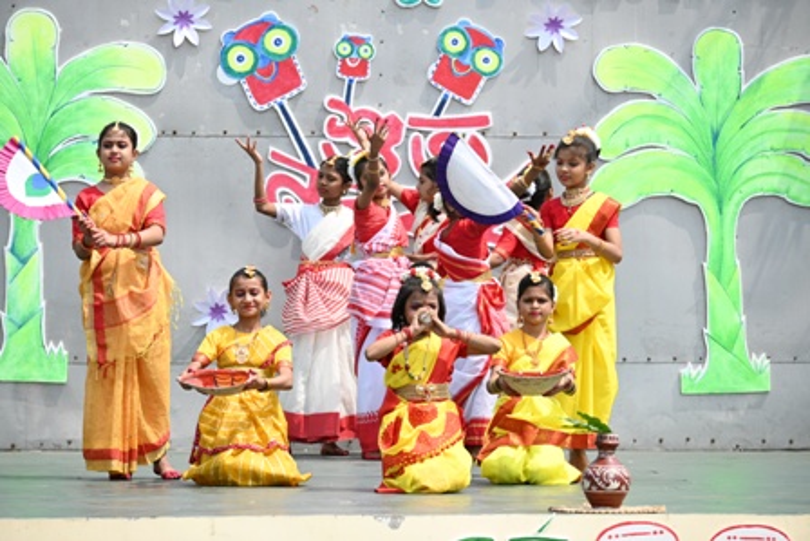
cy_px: 270
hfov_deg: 11.4
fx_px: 4051
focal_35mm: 180
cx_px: 405
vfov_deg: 7.6
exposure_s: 1/500
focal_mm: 120
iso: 100
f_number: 5.3
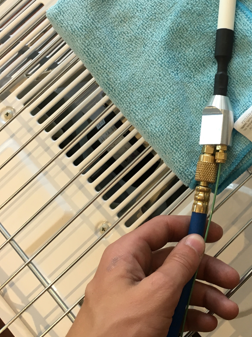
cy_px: 103
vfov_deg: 36.3
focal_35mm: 52
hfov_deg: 27.1
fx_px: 505
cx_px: 224
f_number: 2.2
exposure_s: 1/30
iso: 64
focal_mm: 4.15
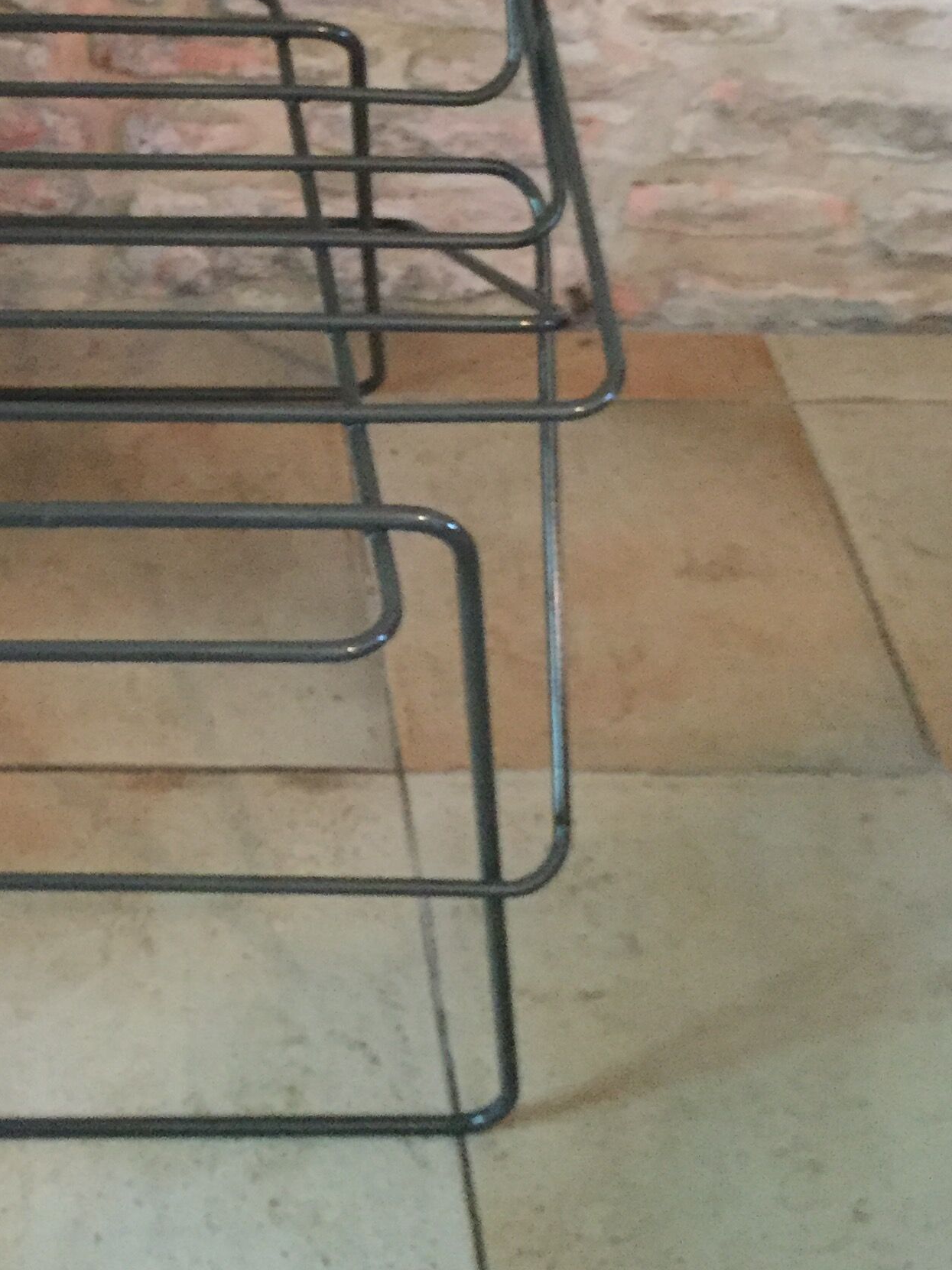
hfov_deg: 24.8
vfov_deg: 32.8
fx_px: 2091
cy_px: 242
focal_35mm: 57
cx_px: 77
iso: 640
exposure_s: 1/17
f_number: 2.2
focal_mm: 4.15
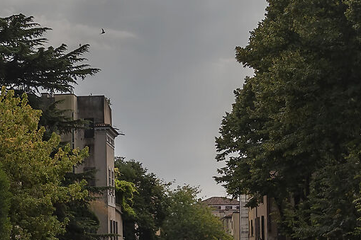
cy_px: 327
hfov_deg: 20.6
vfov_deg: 13.3
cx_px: 150
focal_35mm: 99
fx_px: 992
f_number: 8
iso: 250
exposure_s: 1/640
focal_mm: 21
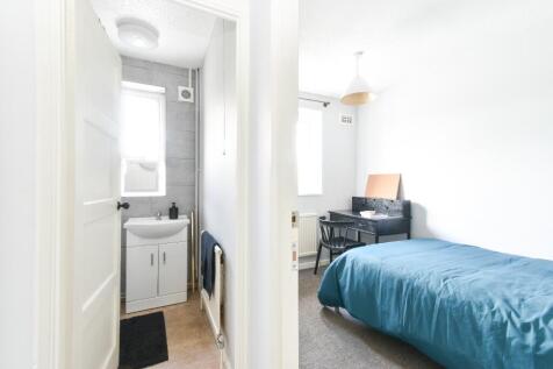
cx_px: 276
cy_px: 184
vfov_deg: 77.3
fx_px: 230
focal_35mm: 15
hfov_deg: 100.4
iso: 200
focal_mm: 10
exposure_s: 1/1.67
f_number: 9
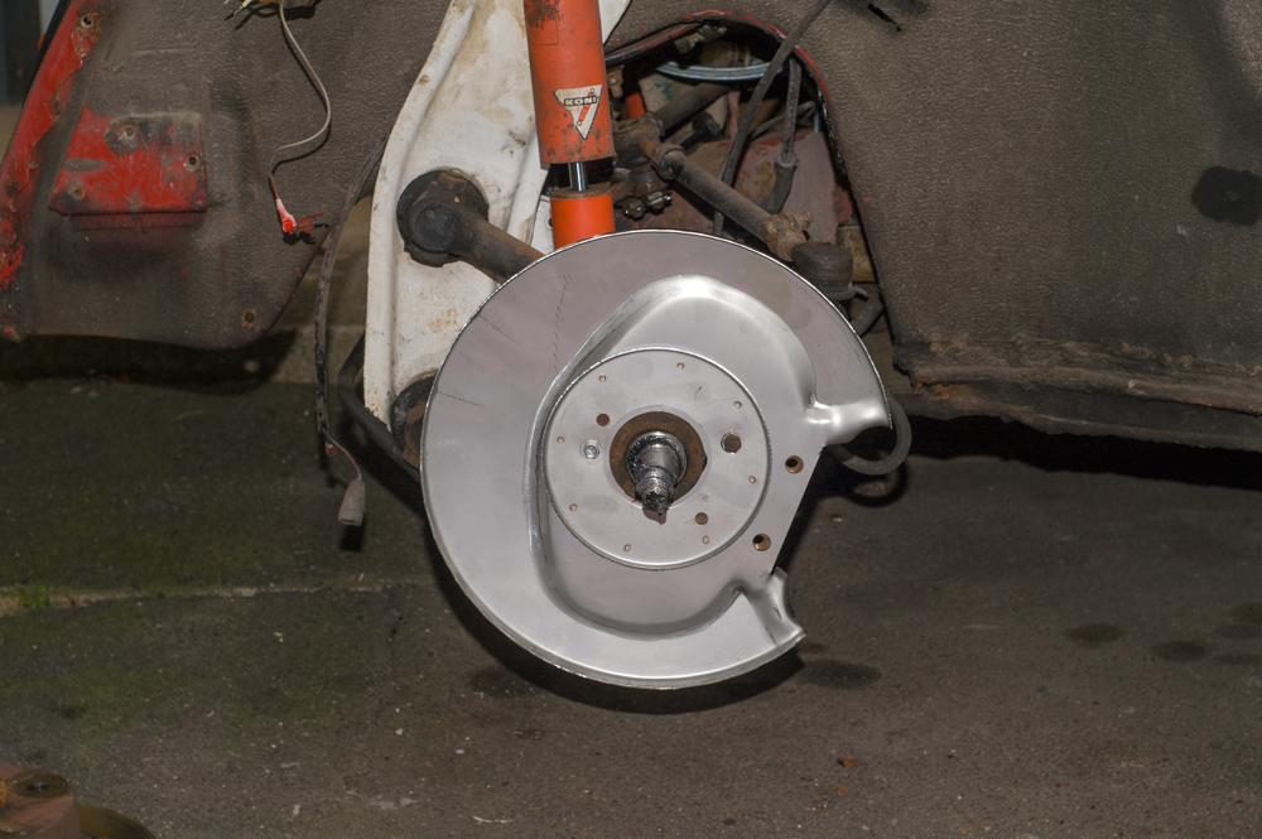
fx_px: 2627
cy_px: 420
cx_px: 631
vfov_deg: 18.2
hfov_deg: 27.0
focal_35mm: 75
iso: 200
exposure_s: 1/125
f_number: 8
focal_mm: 50
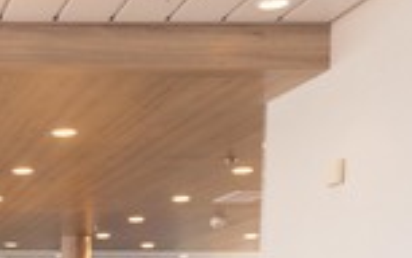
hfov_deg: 19.8
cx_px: -188
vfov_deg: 13.1
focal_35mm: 92
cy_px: 438
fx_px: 1034
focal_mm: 23
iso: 800
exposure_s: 1/40
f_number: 6.3
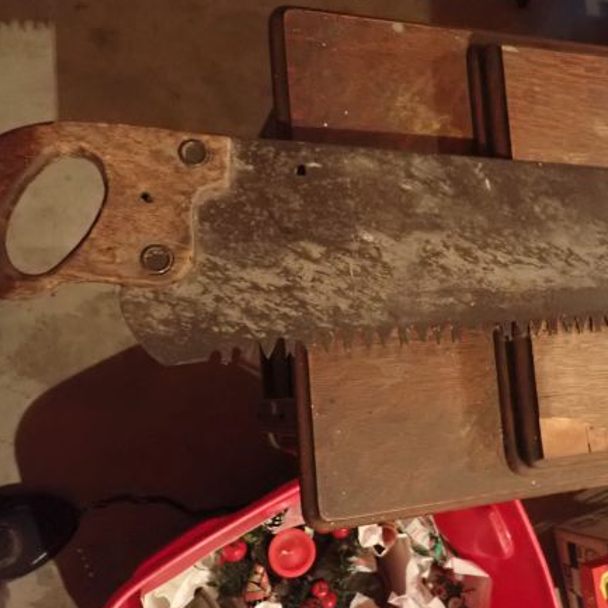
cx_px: 414
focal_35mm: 34
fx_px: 676
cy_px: 312
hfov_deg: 47.5
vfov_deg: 48.4
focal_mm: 4.5
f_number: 2
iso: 1600
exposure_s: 1/30
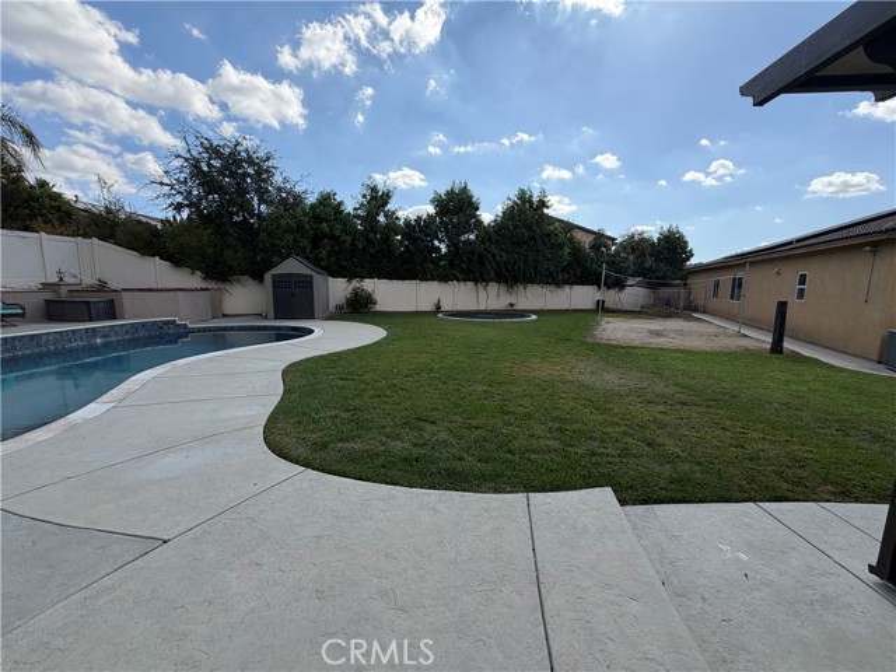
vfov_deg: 85.7
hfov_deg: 102.1
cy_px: 336
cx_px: 448
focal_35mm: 14
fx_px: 362
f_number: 2.2
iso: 20
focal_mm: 2.22
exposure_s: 1/799
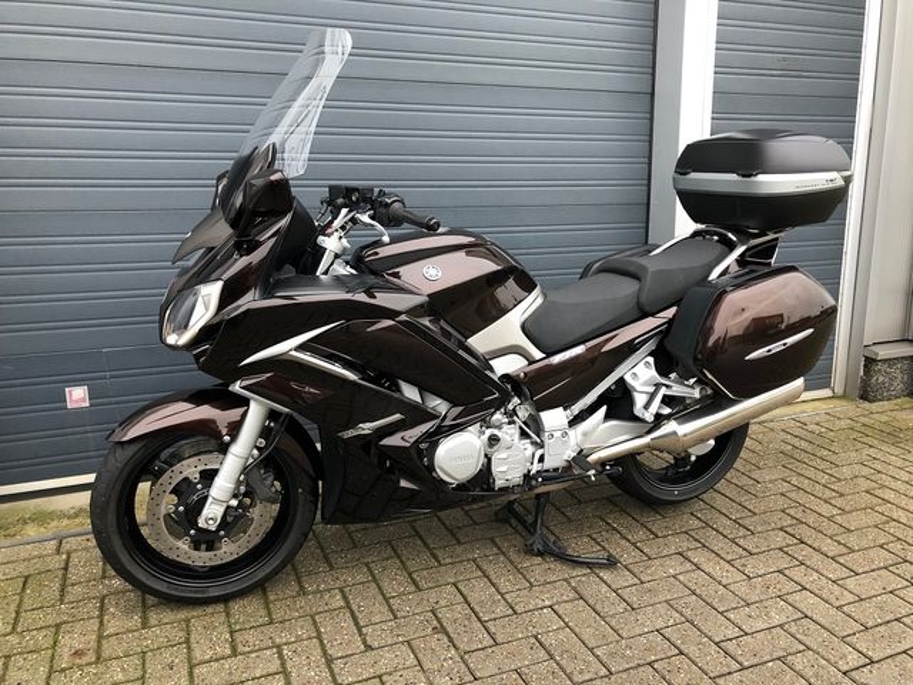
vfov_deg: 49.7
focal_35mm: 28
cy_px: 342
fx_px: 739
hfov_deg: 63.4
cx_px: 456
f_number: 1.8
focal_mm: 3.99
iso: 40
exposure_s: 1/20
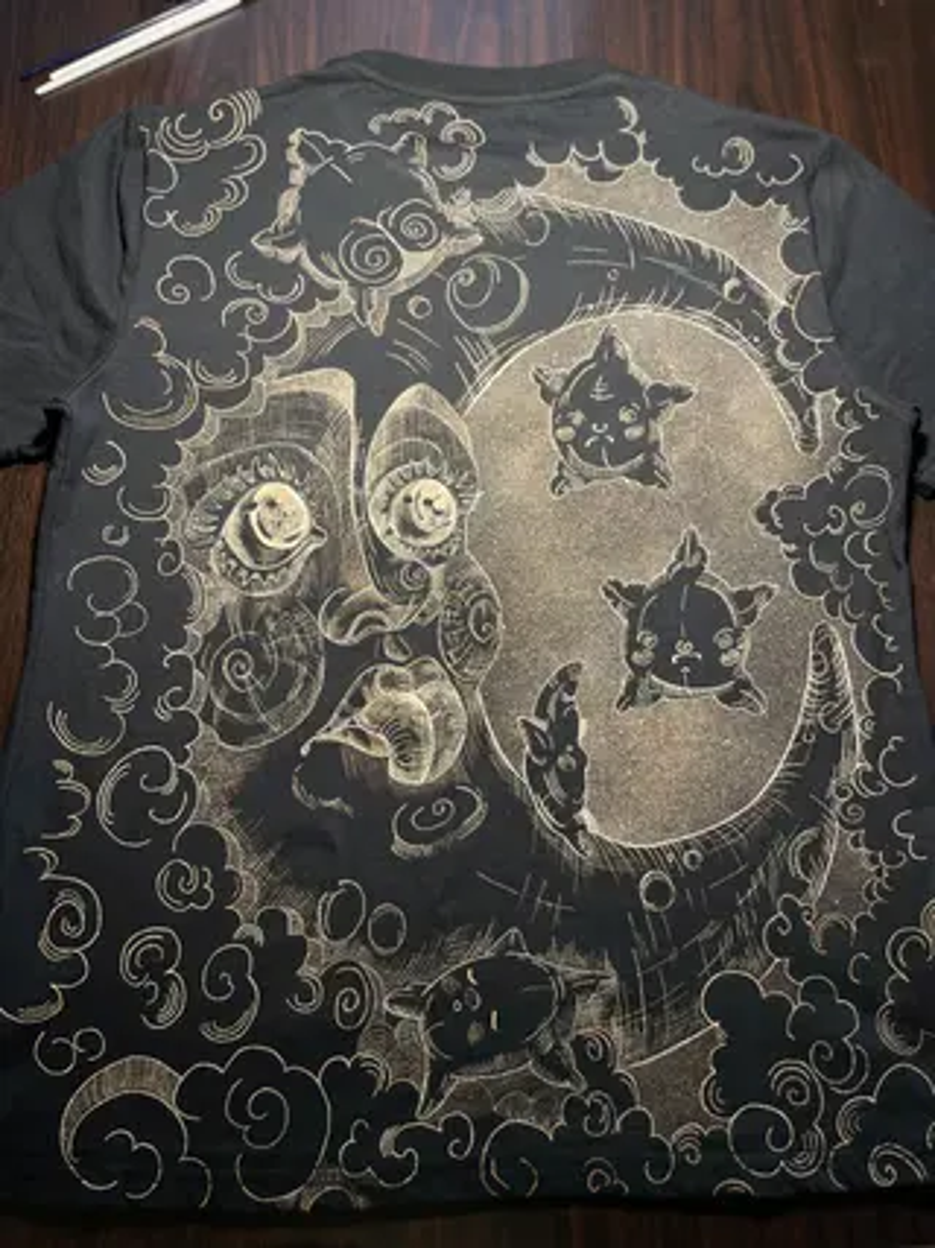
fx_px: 937
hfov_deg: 53.0
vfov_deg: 67.3
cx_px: 468
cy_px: 624
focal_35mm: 26
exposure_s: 1/50
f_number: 1.6
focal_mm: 4.2
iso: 64
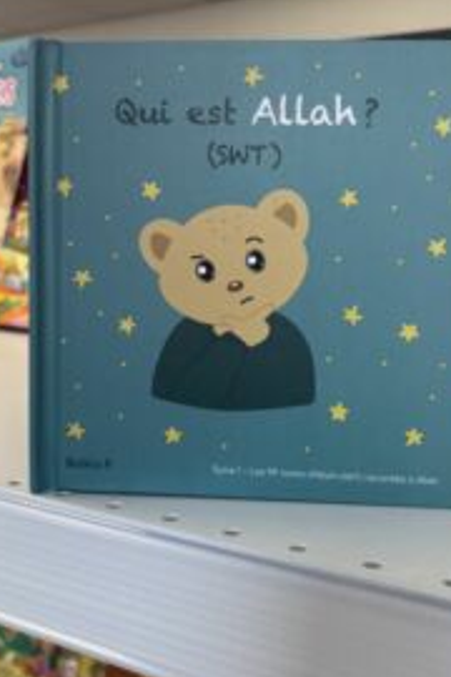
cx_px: 261
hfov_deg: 33.3
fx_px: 752
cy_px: 306
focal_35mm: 40
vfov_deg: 48.4
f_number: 1.6
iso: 64
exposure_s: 1/100
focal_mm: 5.96
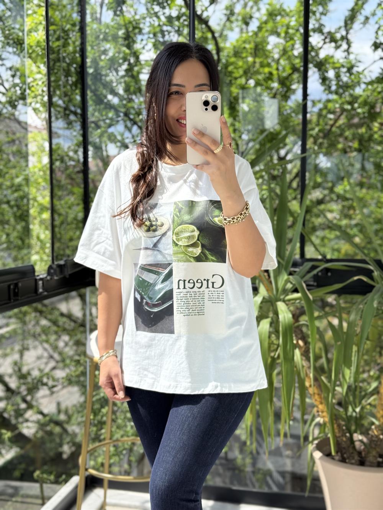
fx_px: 708
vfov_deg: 39.7
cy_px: 255
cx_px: 192
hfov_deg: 30.3
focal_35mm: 48
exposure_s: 1/975
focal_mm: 6.76
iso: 80
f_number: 1.78
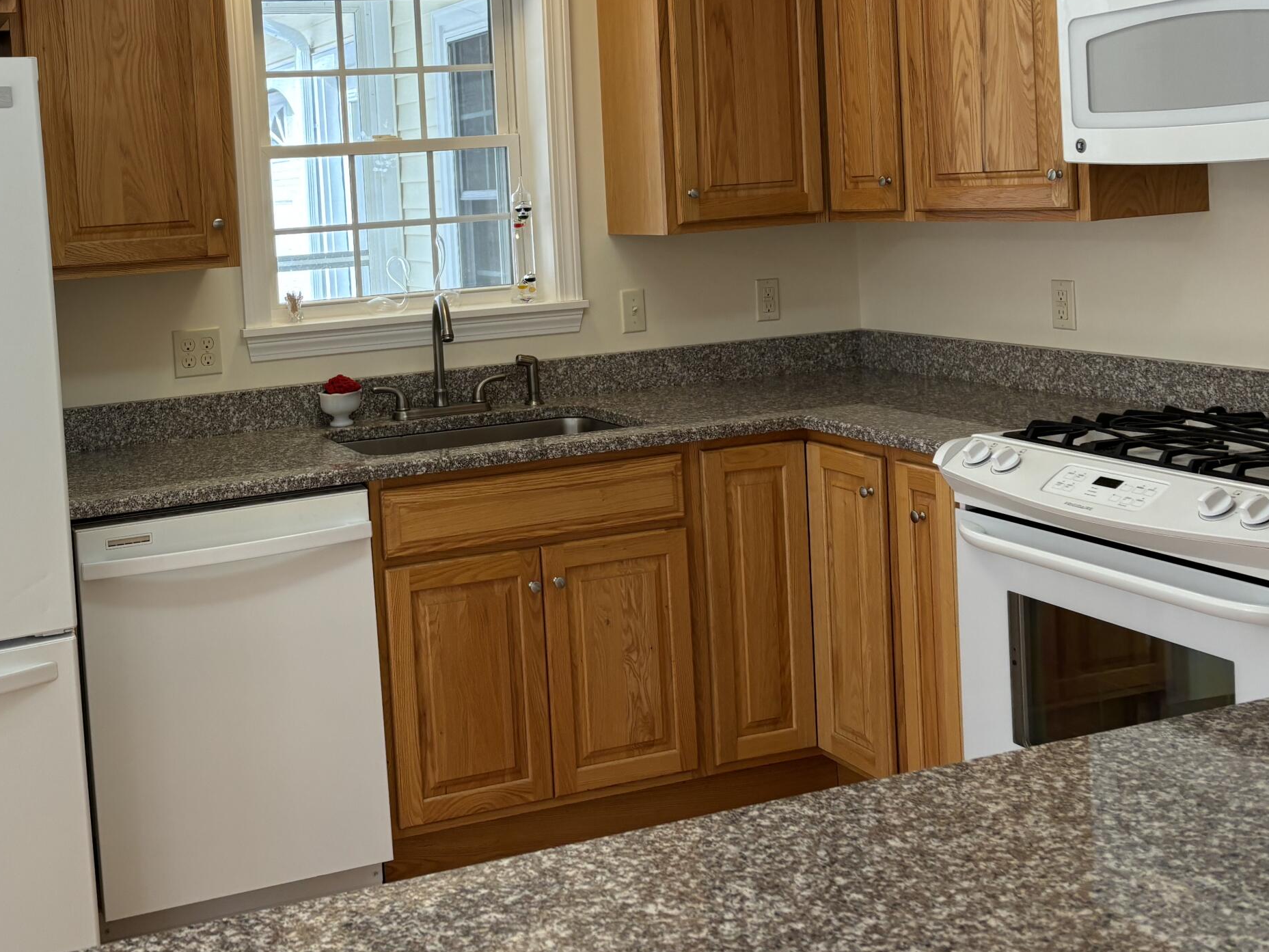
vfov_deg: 33.8
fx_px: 1540
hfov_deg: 43.7
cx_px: 361
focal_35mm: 42
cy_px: 259
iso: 80
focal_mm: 5.96
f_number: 1.6
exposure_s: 1/120
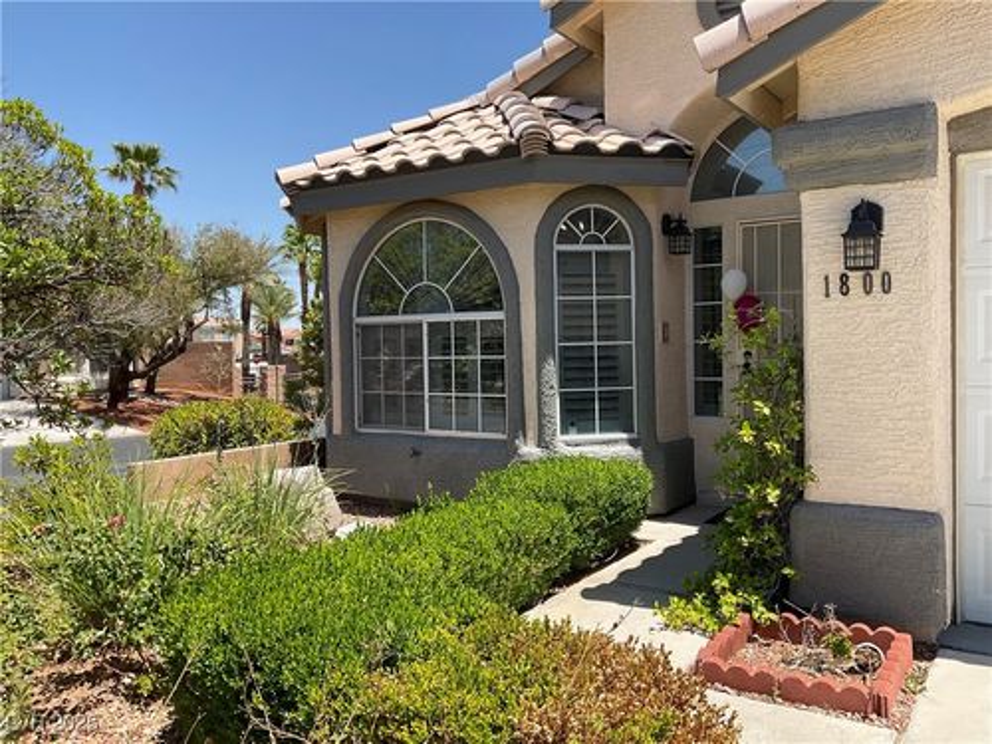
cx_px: 496
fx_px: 831
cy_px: 372
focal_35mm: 29
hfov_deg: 61.7
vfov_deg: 48.2
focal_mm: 3
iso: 16
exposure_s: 1/1377
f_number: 1.8
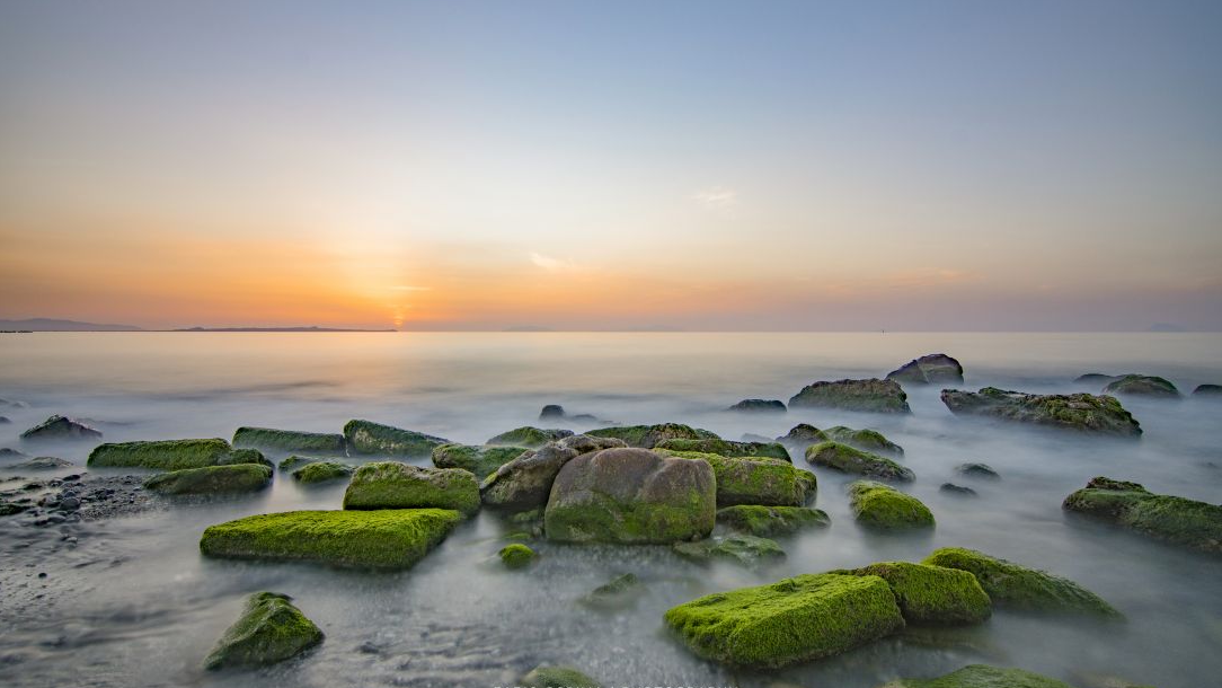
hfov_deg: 94.2
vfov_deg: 62.3
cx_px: 617
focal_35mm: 18
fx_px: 568
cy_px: 320
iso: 100
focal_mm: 11
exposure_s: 30
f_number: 7.1
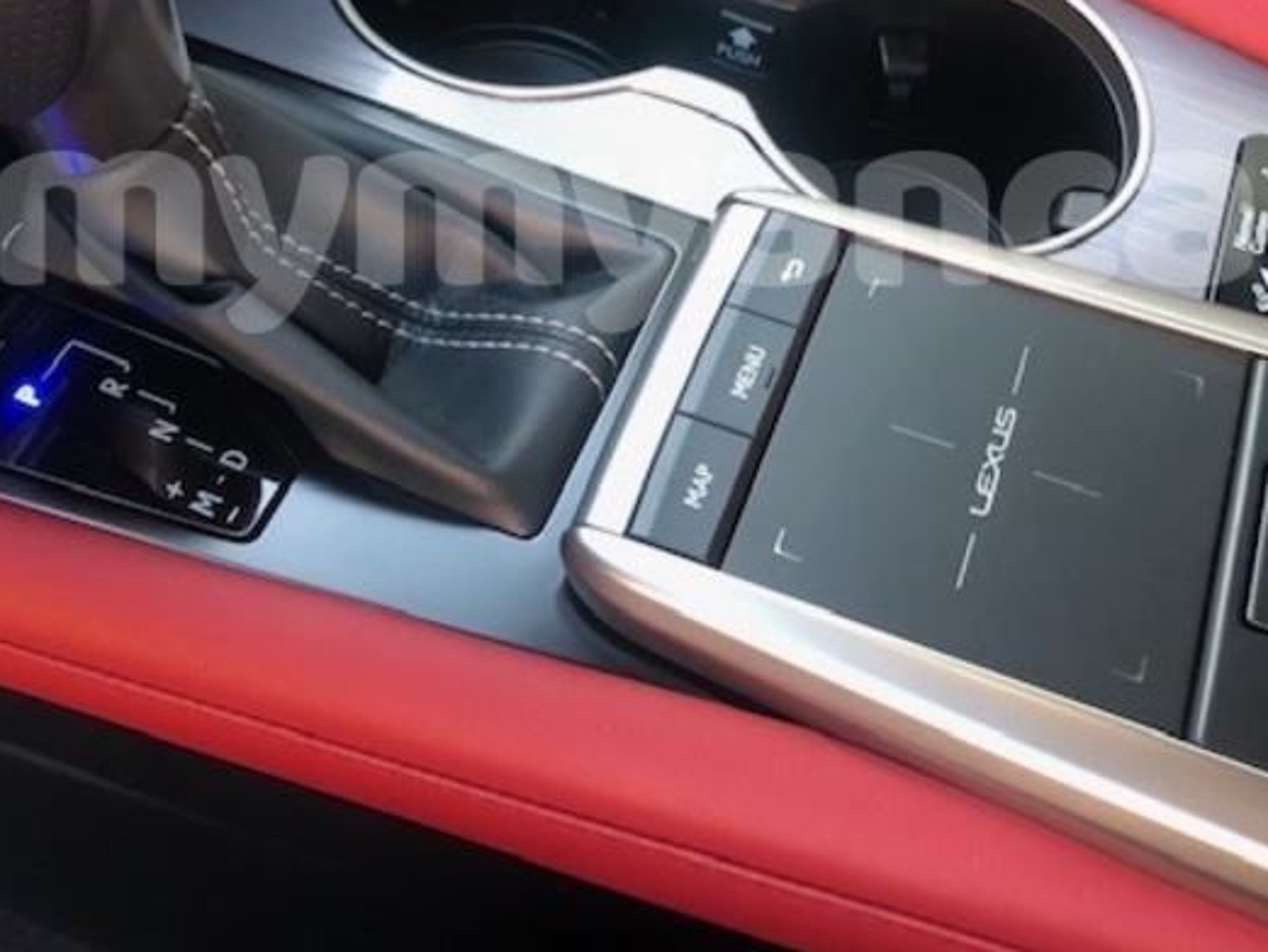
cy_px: 241
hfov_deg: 43.8
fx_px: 1575
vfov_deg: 33.0
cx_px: 577
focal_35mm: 43
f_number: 1.8
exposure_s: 1/15
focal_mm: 3.99
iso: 50
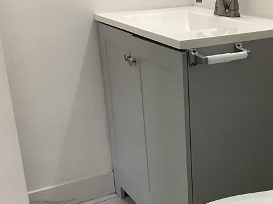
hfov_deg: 33.1
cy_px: 131
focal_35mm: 57
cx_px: 208
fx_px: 449
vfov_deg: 25.5
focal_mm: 3.3
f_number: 2.4
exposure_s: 1/60
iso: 125
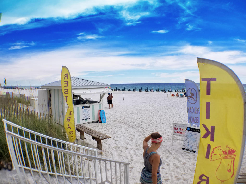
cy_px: 92
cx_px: 123
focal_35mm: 26
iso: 50
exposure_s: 1/2203
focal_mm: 4.25
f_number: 1.7
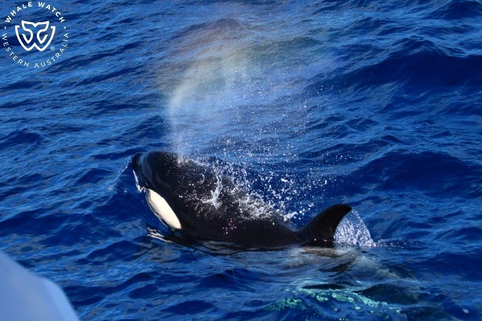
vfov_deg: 15.2
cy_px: 160
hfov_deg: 22.6
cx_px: 241
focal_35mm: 90
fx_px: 1205
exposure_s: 1/8000
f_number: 4.8
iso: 640
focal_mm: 90
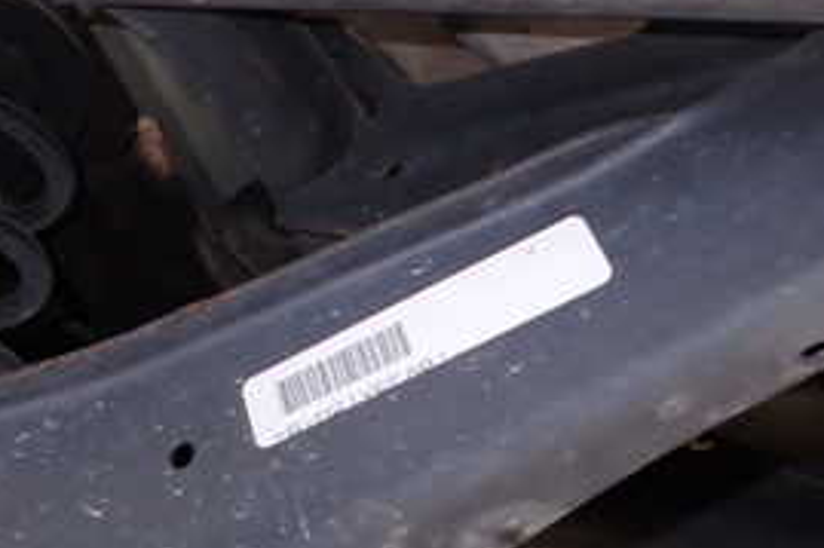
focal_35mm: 58
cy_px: 12
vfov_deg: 22.5
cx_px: 175
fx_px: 1327
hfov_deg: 33.6
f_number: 5.6
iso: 160
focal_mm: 4.5
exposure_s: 1/30
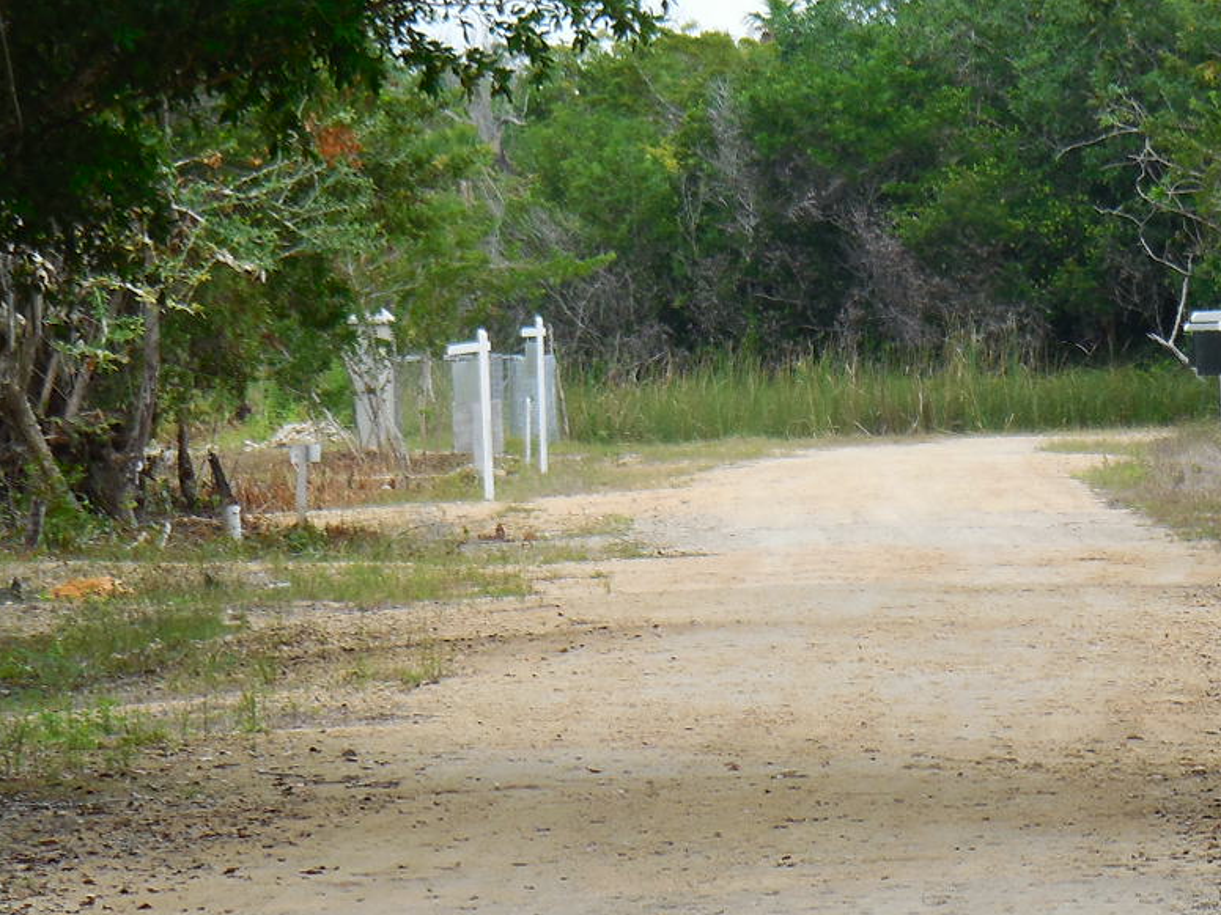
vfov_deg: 3.2
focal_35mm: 460
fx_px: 16225
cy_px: 451
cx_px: 843
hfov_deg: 4.3
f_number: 5.8
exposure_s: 1/200
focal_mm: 39.8
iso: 125
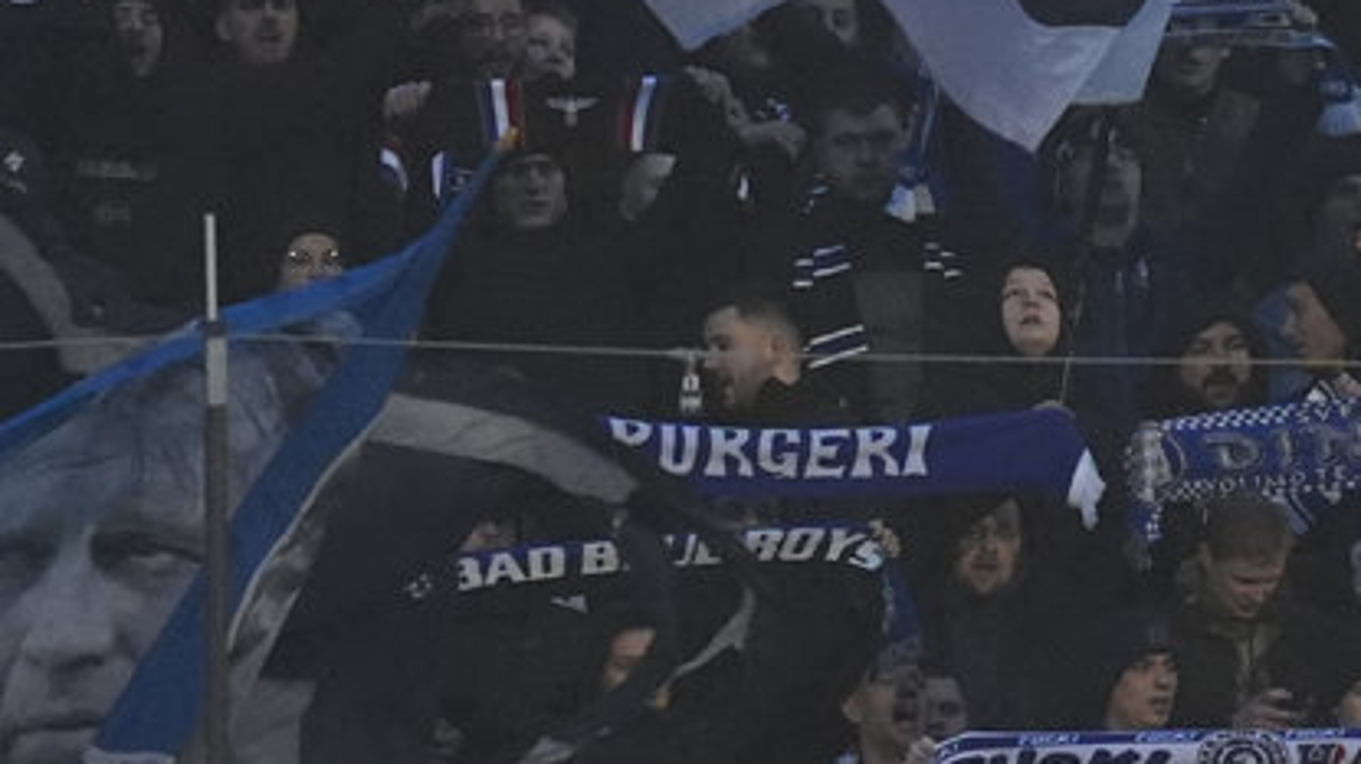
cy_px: -307
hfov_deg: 1.8
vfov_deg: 1.0
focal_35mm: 1211
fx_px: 43683
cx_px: 1810
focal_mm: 400
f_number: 2.8
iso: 3200
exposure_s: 1/800
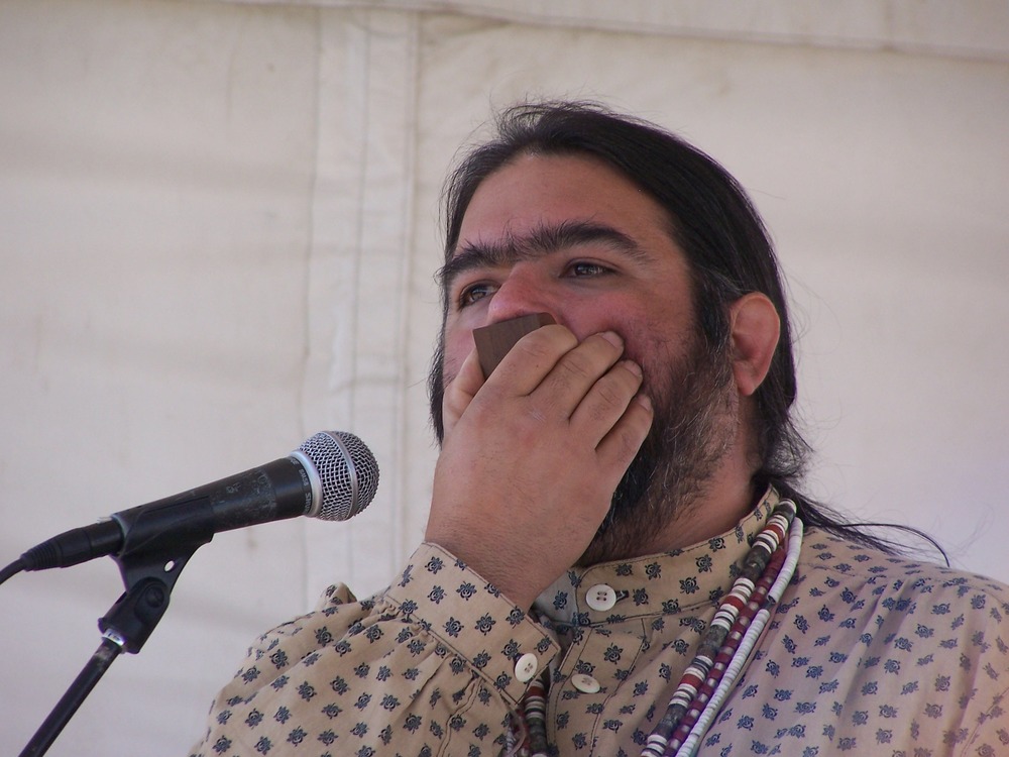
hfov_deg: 5.2
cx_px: 504
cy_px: 378
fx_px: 11076
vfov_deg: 3.9
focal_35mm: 380
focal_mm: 63
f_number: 3.7
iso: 100
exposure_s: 1/400
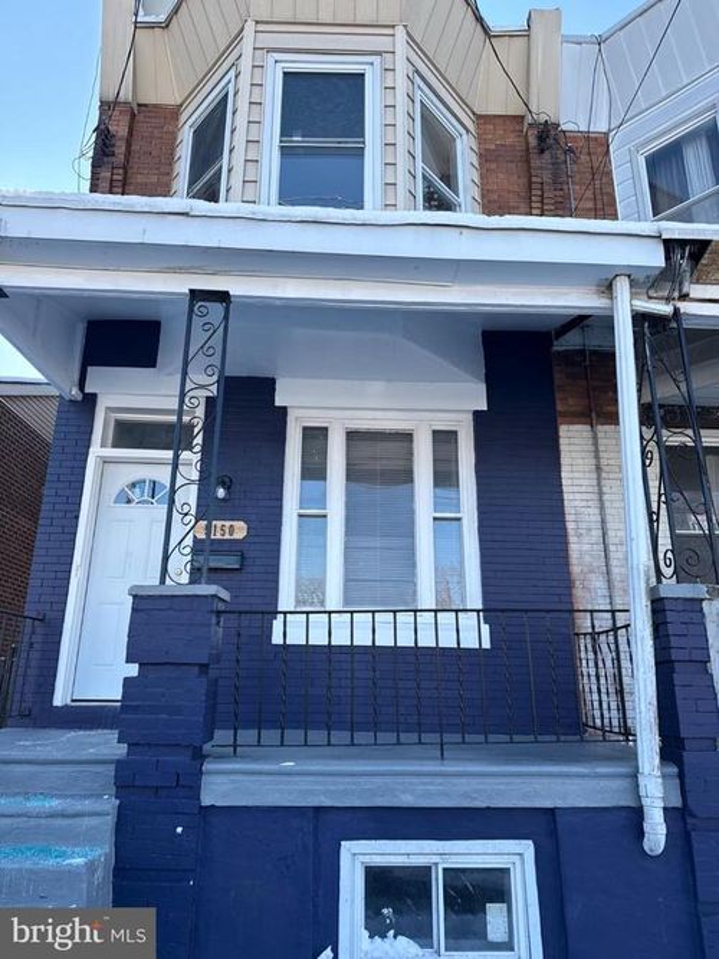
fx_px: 665
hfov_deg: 56.8
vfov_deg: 71.6
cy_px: 480
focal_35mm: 24
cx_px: 360
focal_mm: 6.76
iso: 80
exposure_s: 1/750
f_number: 1.78
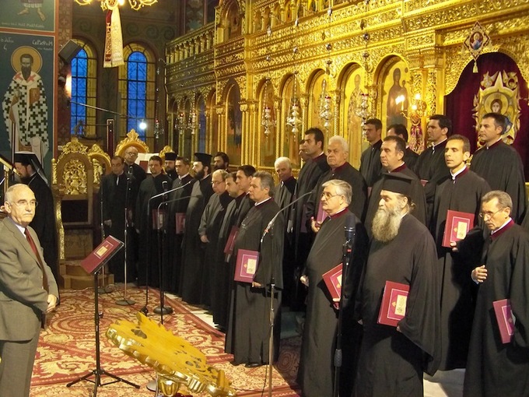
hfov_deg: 44.8
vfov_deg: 34.3
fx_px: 642
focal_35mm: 42
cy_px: 198
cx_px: 264
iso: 400
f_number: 3.7
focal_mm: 7.5
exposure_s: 1/30
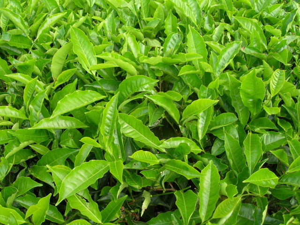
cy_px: 112
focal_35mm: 38
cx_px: 150
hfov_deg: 49.0
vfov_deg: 37.7
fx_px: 329
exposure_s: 1/60.5
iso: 50
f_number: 4.8
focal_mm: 7.8
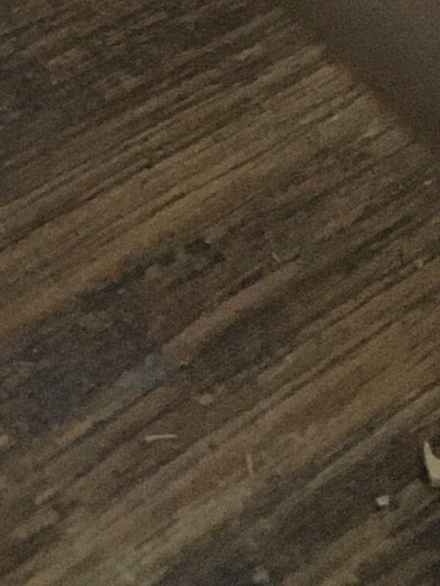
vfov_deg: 11.6
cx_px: -574
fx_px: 2625
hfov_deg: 8.8
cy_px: -538
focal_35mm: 155
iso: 250
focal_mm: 4.15
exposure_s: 1/17
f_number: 2.2
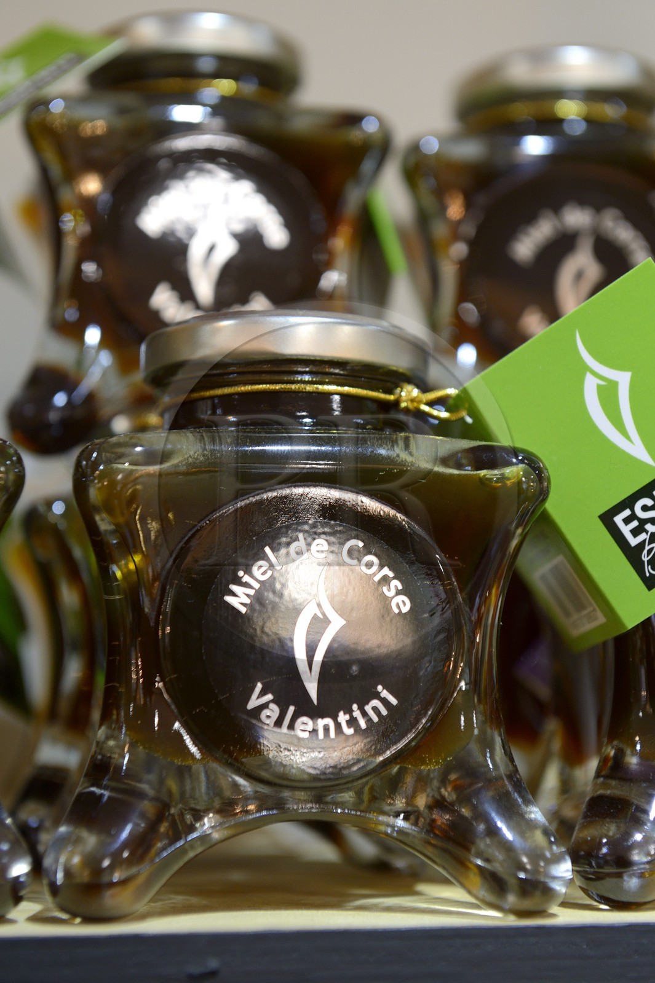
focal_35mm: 70
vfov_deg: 28.9
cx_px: 328
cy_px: 492
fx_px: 1912
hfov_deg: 19.4
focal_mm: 70
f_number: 5.6
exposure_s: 1/25
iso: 800
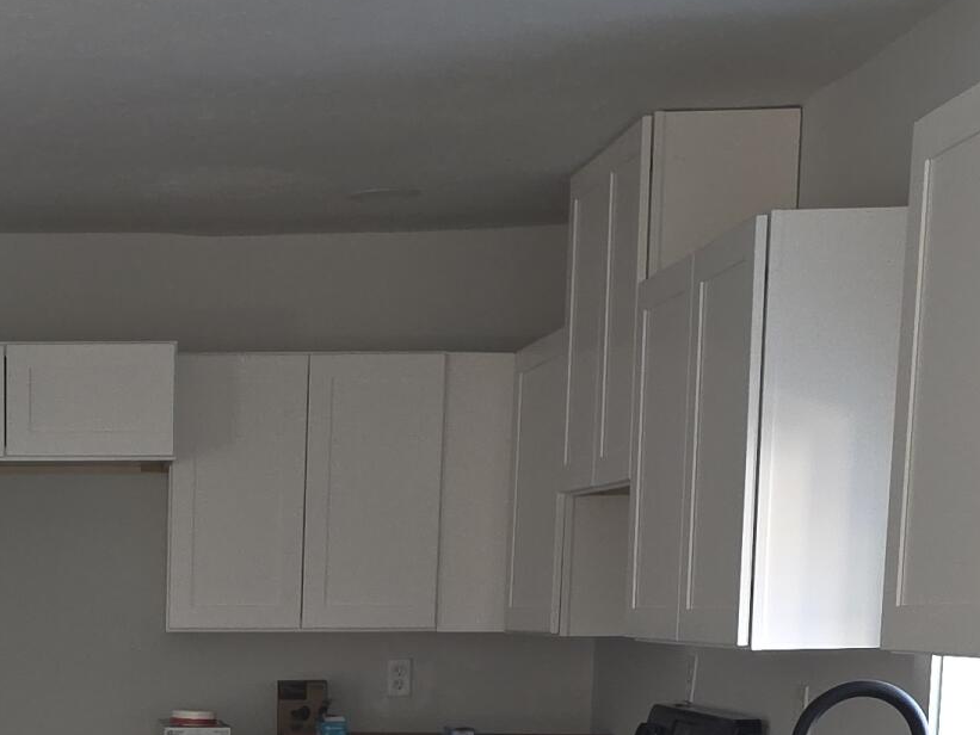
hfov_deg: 22.4
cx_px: 12
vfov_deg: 16.6
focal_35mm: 84
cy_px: 963
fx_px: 2378
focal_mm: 6.25
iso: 125
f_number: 1.7
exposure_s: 1/24
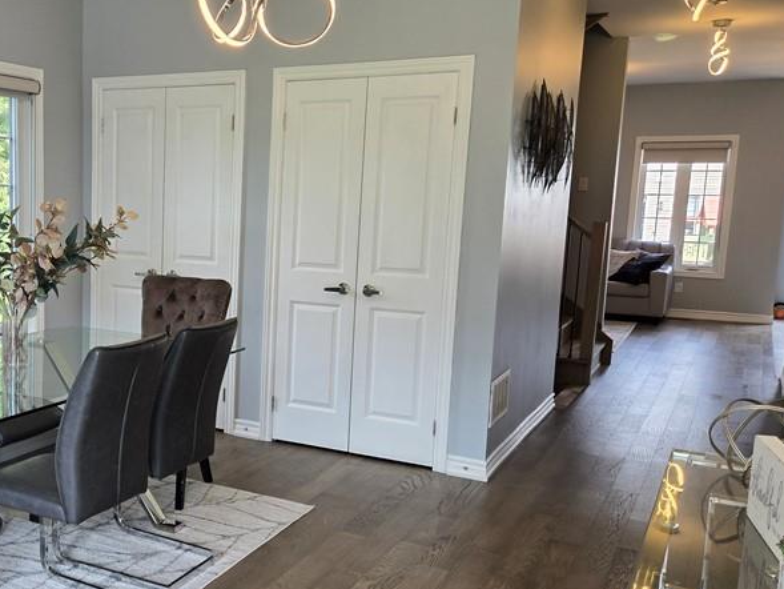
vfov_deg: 36.0
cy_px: 310
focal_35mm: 40
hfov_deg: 44.6
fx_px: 906
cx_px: 162
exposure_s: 1/120
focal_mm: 5.4
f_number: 1.8
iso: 64
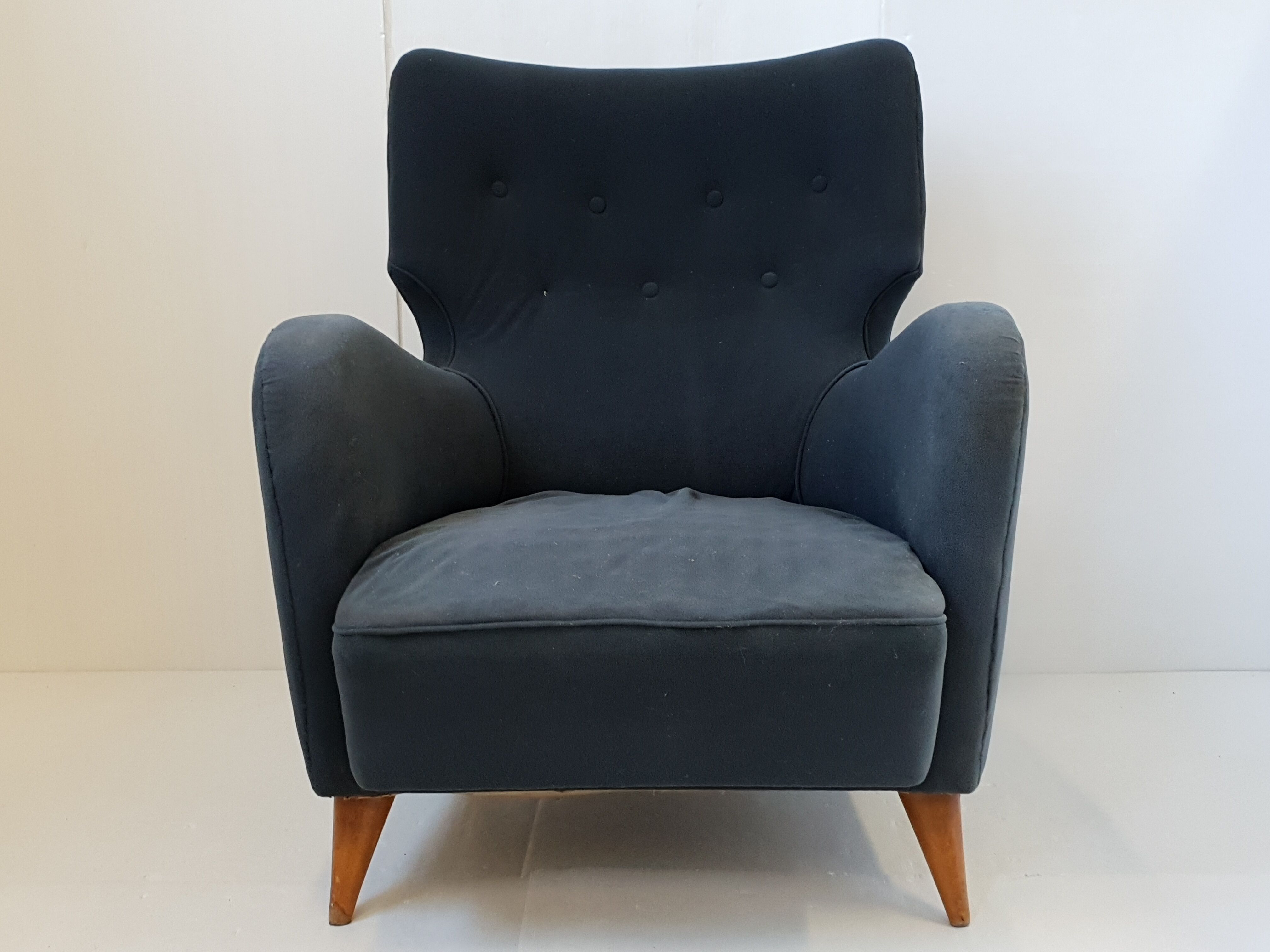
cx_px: 635
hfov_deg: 67.3
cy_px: 476
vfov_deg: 53.1
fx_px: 954
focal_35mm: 26
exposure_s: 1/50
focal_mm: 4.3
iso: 200
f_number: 2.4
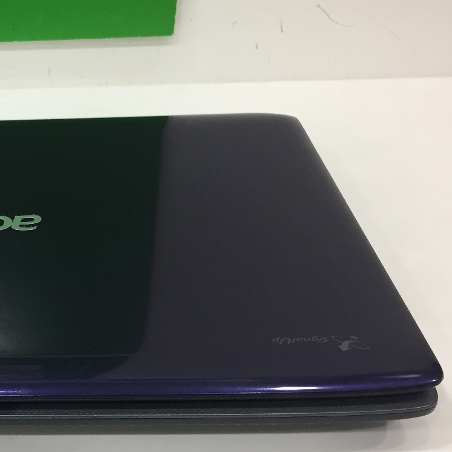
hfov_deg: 28.1
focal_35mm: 56
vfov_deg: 30.5
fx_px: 827
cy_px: 263
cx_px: -33
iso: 100
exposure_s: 1/33
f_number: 2.2
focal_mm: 4.15
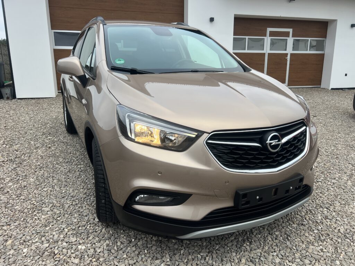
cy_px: 133
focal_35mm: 26
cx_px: 178
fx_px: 267
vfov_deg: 53.1
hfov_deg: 67.3
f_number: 1.5
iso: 40
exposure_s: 1/268
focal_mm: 5.7
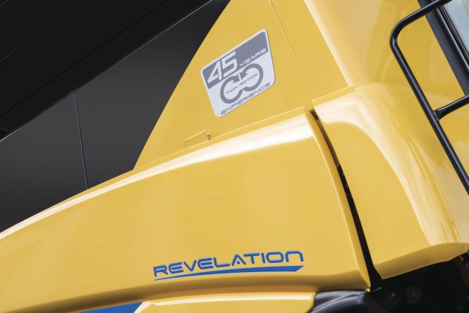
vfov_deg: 19.5
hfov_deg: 28.8
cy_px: 156
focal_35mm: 70
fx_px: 912
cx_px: 234
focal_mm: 70
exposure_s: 1/125
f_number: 9
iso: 250
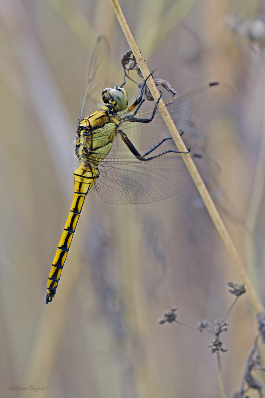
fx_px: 2980
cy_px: 199
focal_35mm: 270
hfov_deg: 5.1
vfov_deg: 7.6
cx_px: 132
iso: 100
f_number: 5
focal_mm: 180
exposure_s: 1/25
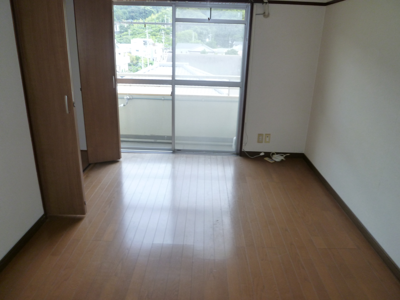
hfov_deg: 69.4
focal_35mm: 25
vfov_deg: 54.9
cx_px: 200
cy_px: 150
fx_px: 289
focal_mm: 4.5
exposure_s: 1/30
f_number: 2.8
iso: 125
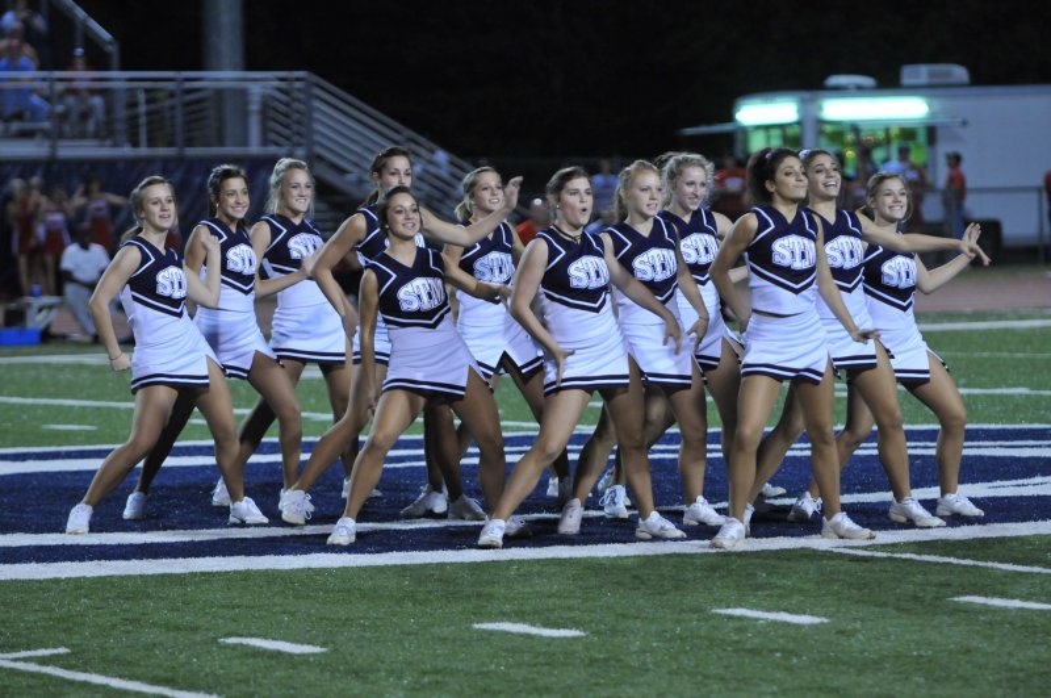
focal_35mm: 202
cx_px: 526
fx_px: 5903
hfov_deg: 10.2
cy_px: 349
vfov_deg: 6.8
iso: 1600
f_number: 2.8
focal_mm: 135
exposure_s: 1/250
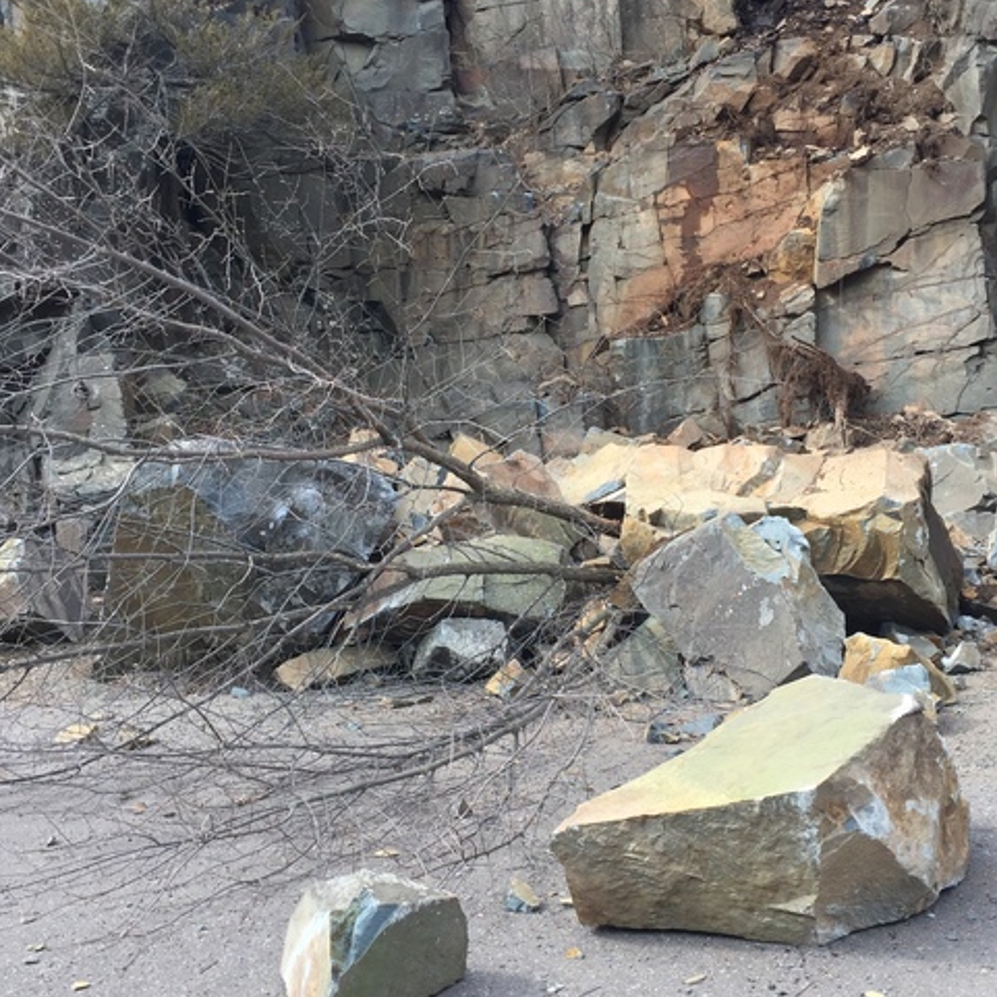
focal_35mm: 40
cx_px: 546
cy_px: 481
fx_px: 1303
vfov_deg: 41.9
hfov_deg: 41.8
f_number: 2.2
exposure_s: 1/501
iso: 32
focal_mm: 4.15
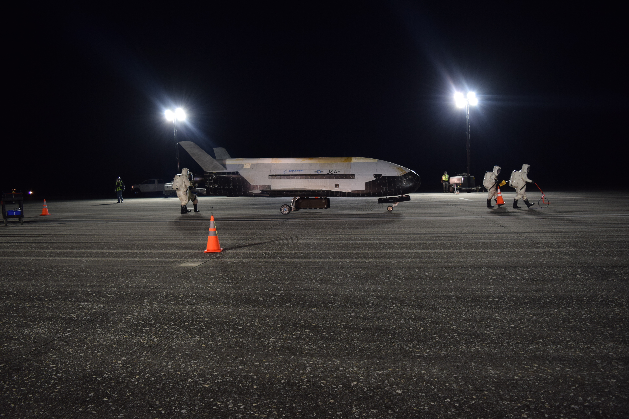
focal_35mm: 27
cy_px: 210
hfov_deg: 67.4
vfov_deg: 47.9
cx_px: 314
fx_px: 472
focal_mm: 18
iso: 450
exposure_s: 1/60
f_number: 4
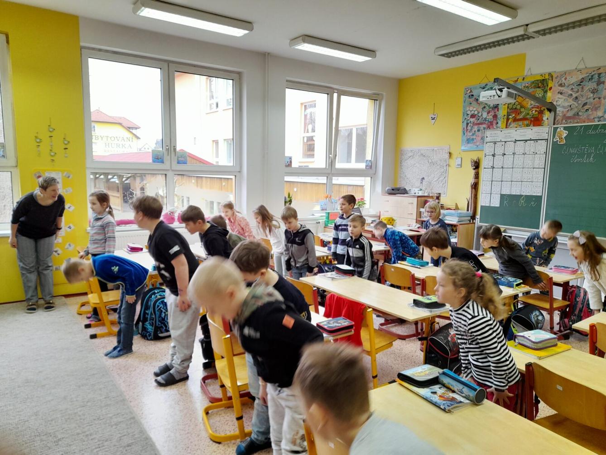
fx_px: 438
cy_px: 228
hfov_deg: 69.4
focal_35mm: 25
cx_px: 303
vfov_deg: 54.9
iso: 125
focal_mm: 4.6
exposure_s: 1/50
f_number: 2
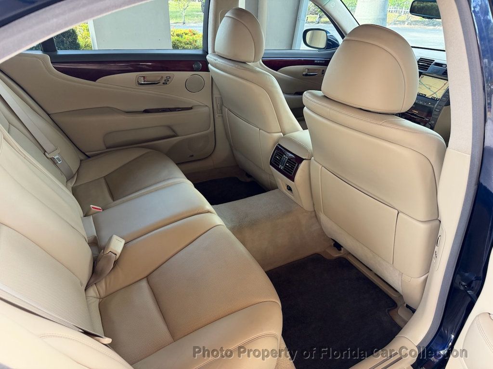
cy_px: 184
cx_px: 246
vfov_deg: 56.8
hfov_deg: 71.6
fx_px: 342
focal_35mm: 24
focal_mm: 6.76
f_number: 1.78
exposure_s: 1/121
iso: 200
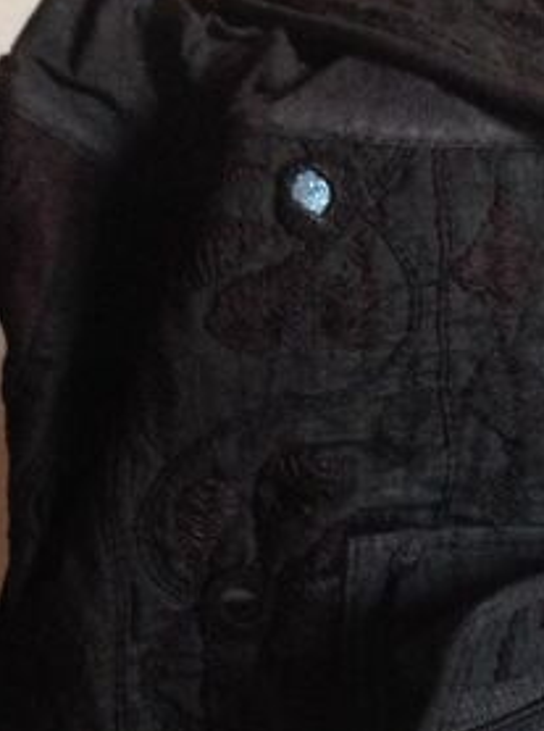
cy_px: 564
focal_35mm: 81
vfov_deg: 23.9
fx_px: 1705
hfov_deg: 18.1
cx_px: 347
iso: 250
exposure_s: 1/15
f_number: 2.4
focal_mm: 4.28
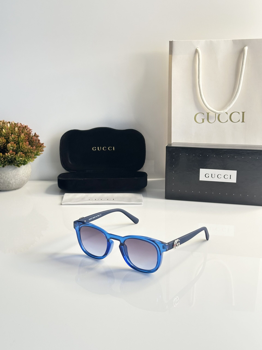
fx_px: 484
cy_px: 175
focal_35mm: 48
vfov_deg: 39.7
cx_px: 131
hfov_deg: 30.3
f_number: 1.78
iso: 200
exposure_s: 1/50
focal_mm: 6.86
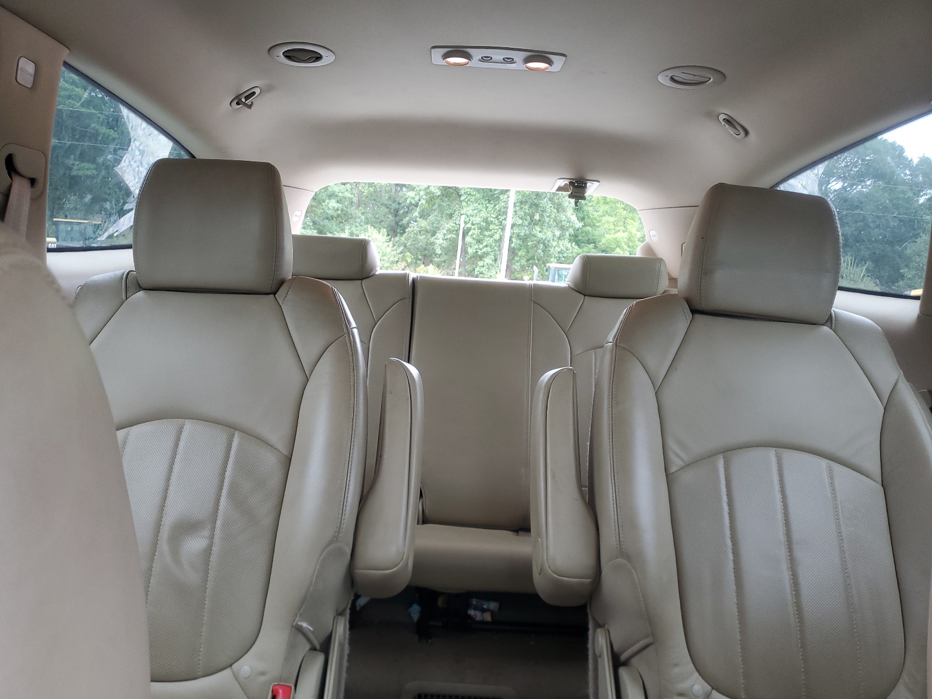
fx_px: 700
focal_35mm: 26
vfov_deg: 53.1
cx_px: 466
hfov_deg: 67.3
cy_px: 350
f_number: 1.5
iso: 71
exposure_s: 1/120
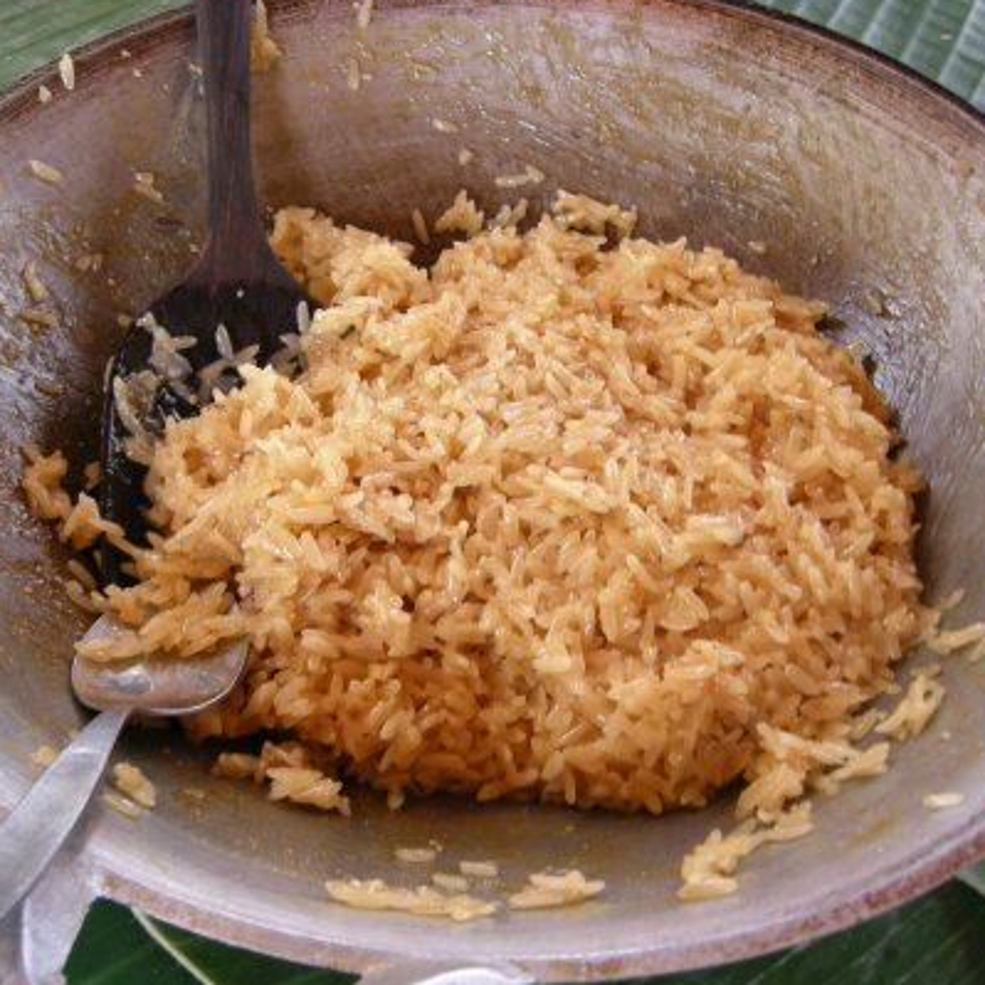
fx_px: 1642
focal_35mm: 51
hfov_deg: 33.3
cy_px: 555
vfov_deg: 33.4
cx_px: 427
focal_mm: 7.5
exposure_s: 1/12
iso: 64
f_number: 2.7
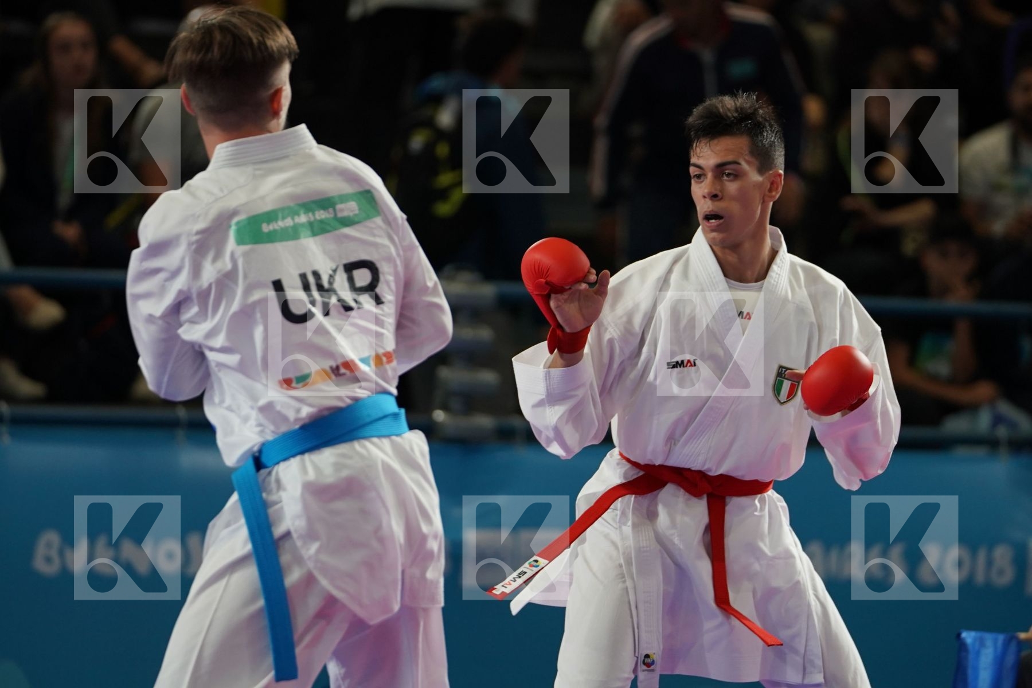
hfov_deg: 7.4
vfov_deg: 4.9
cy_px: 344
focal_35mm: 280
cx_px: 516
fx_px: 8026
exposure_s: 1/1000
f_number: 2.8
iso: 1000
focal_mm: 187
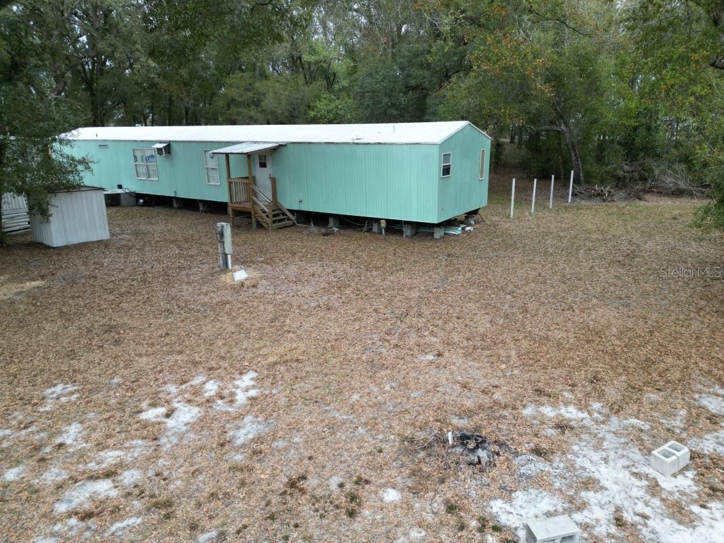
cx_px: 362
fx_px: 502
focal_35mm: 24
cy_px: 272
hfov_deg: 71.6
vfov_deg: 56.8
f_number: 1.7
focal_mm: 6.72
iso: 130
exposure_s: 1/640
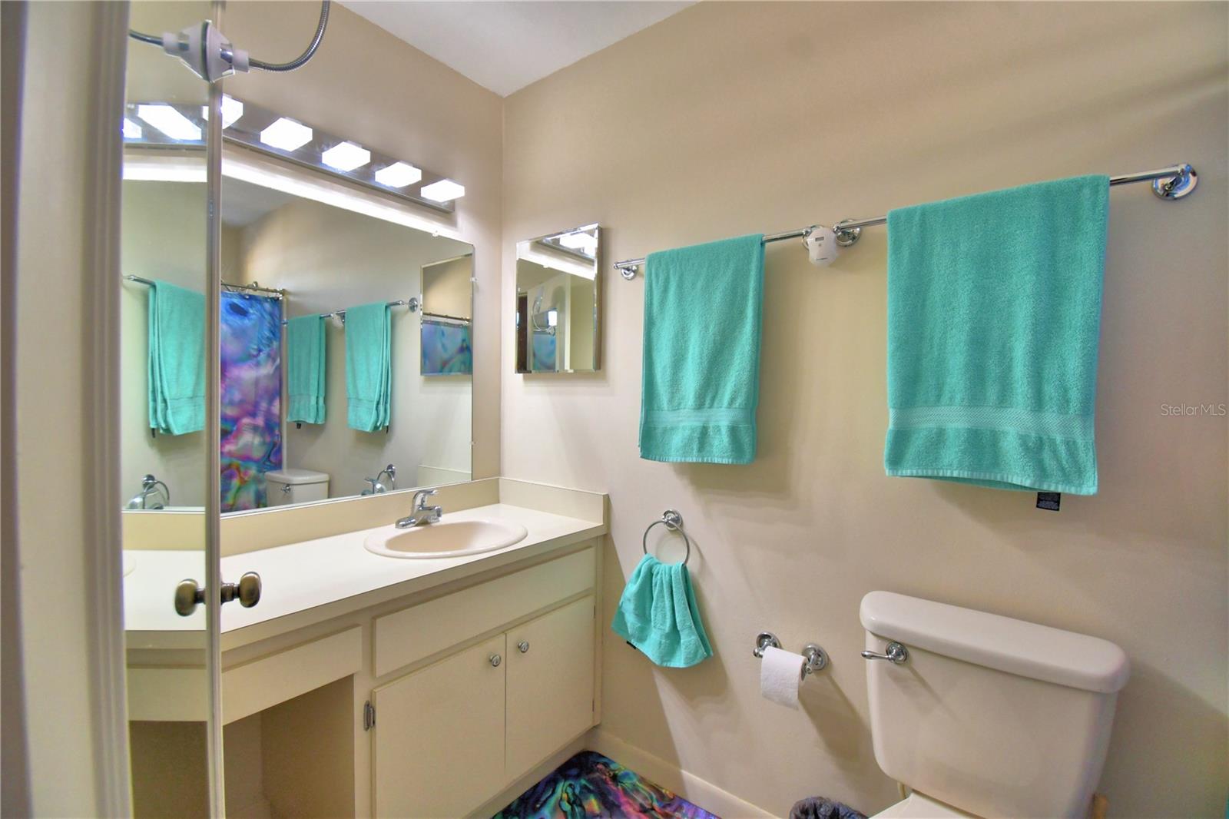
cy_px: 410
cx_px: 614
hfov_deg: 100.4
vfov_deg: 77.3
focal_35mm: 15
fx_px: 512
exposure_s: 1/100
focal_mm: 10
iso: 400
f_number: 4.5
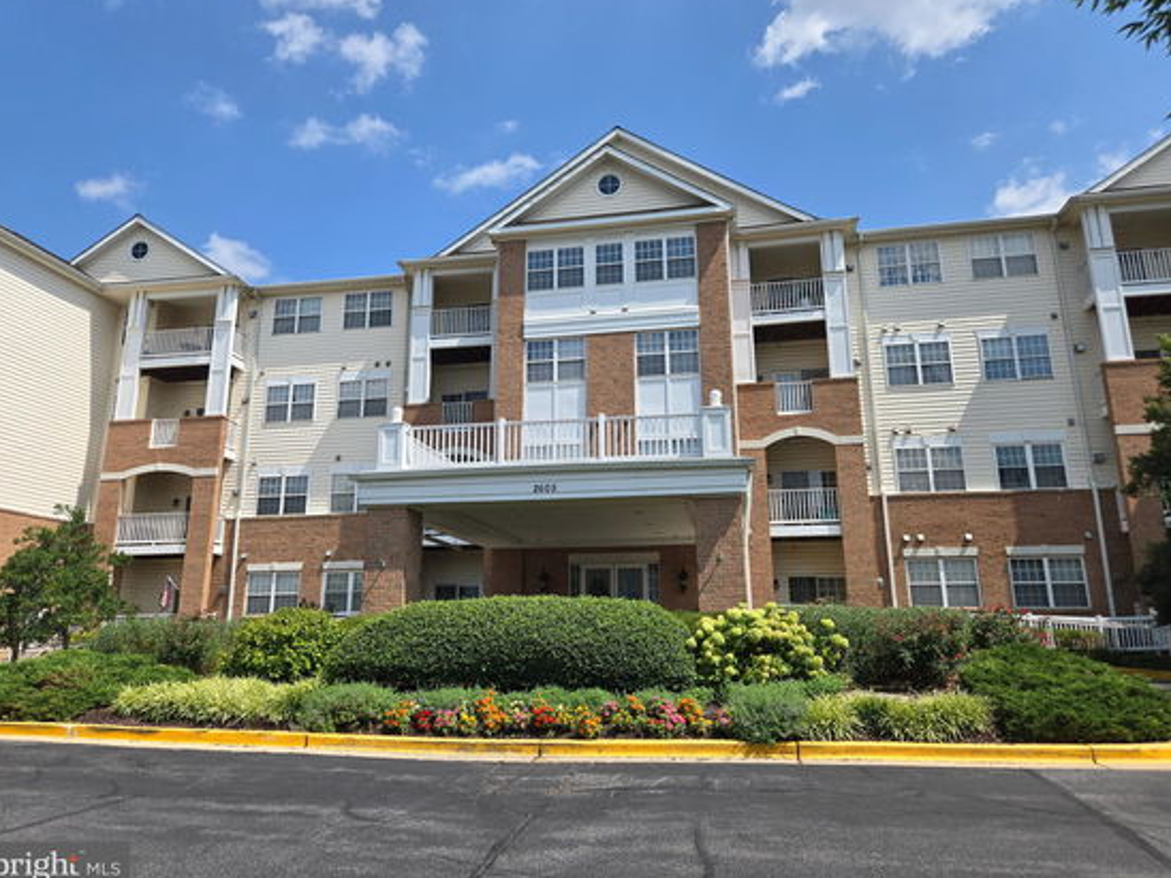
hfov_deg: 71.6
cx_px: 592
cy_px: 433
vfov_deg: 56.8
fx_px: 812
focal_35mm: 24
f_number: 1.8
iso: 25
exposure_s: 1/1989
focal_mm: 5.4
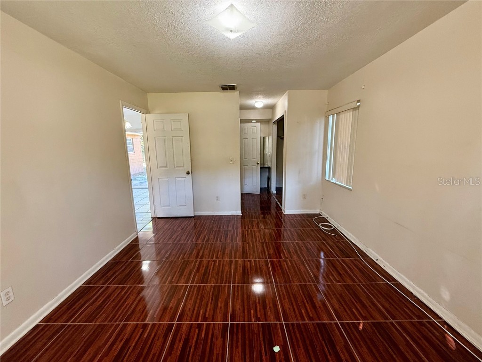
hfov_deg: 102.1
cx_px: 241
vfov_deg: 85.7
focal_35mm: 14
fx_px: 195
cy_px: 181
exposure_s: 1/60
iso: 320
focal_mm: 2.22
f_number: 2.2
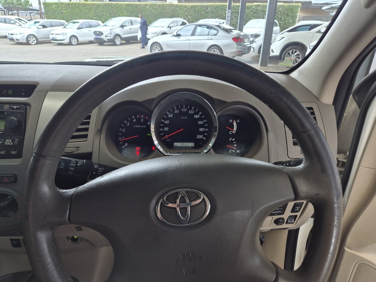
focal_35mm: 23
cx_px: 188
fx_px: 250
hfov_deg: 73.9
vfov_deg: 58.9
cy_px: 141
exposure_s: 1/180
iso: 64
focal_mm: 5.4
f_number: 1.8
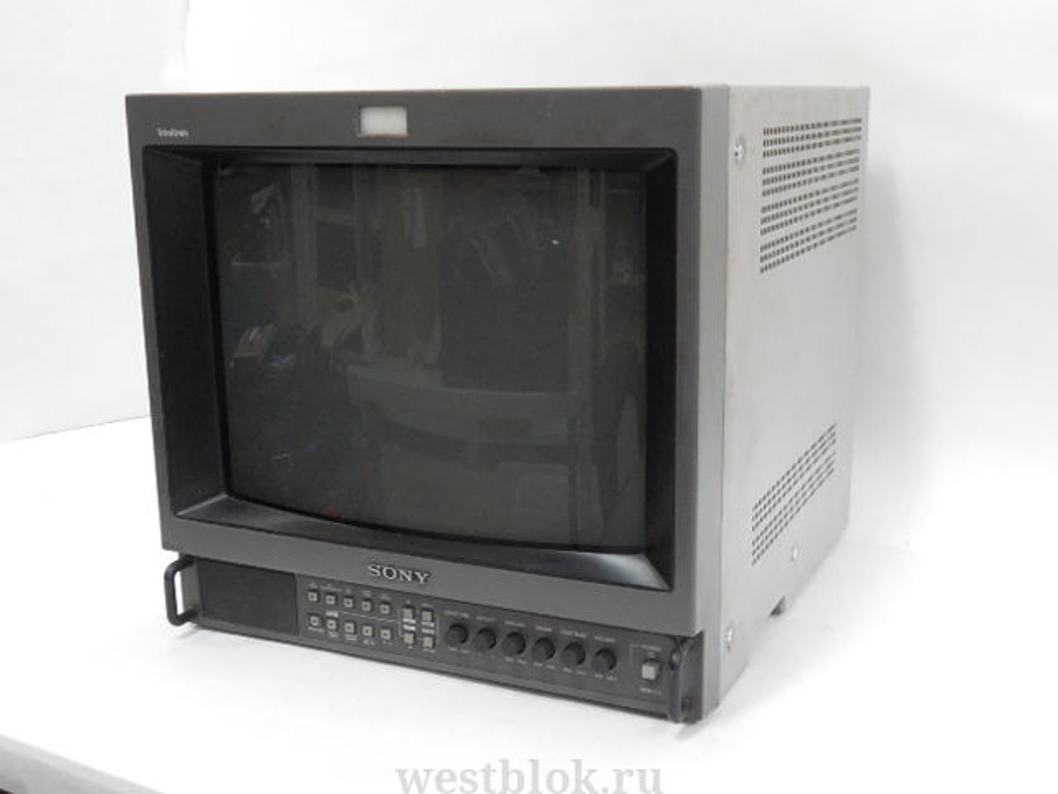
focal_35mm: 44
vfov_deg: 32.9
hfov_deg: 42.9
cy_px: 397
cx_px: 529
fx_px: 1345
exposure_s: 1/20
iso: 800
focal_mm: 7.8
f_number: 4.5
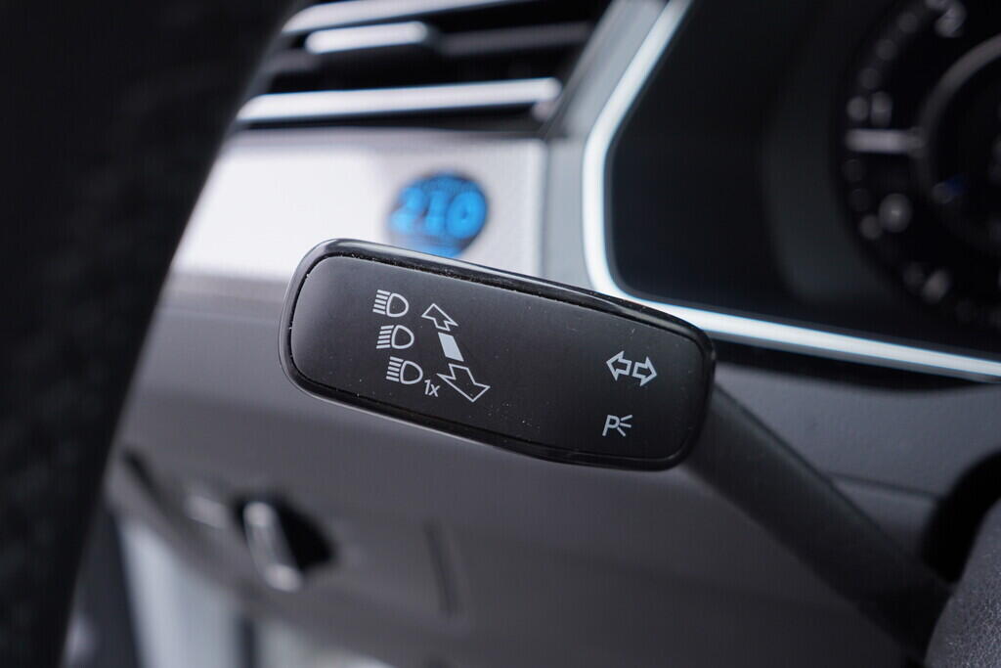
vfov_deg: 36.9
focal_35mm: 36
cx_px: 500
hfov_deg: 53.1
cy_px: 334
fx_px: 1001
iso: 125
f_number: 2.8
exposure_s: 1/40
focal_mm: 24
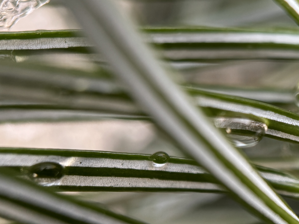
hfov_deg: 29.8
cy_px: 110
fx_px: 501
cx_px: 330
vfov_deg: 25.2
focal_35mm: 58
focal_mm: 6.86
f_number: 1.78
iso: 250
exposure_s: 1/60
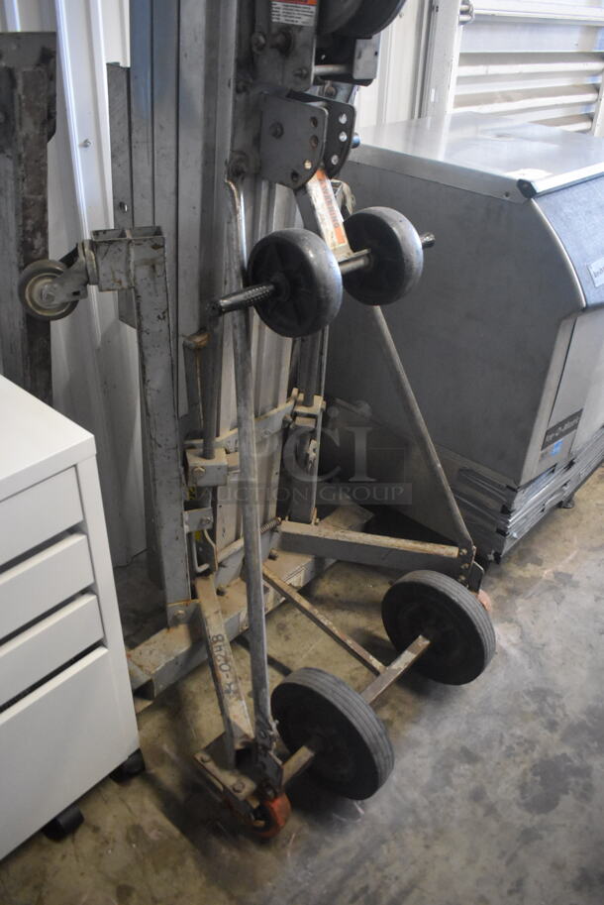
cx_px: 302
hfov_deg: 48.0
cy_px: 452
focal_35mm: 27
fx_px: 678
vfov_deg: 67.3
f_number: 3.5
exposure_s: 1/125
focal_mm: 18
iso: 5600
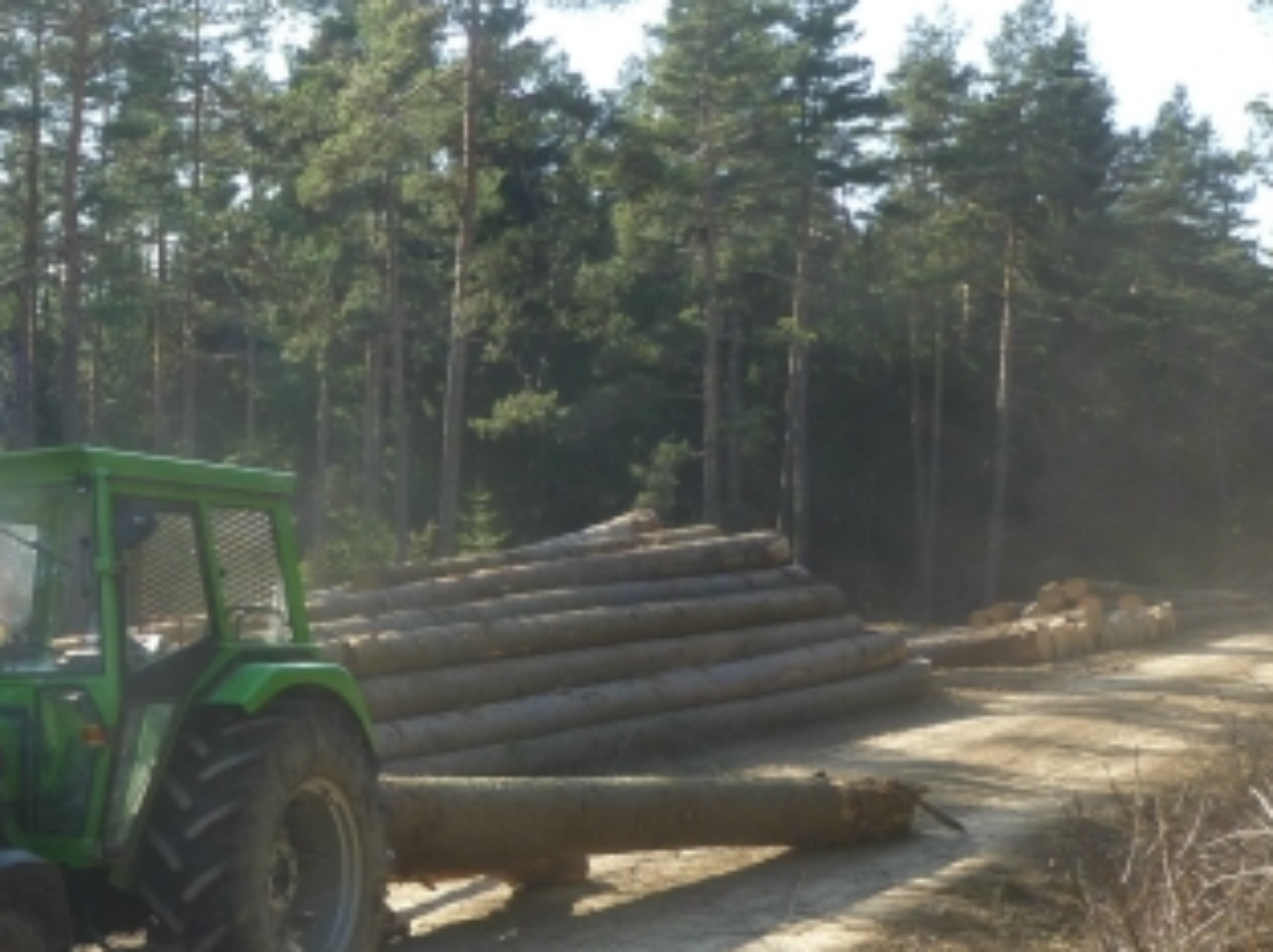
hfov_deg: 31.7
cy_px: 592
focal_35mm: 56
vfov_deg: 26.0
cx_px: -12
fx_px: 2057
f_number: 4
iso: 80
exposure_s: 1/160
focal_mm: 4.5
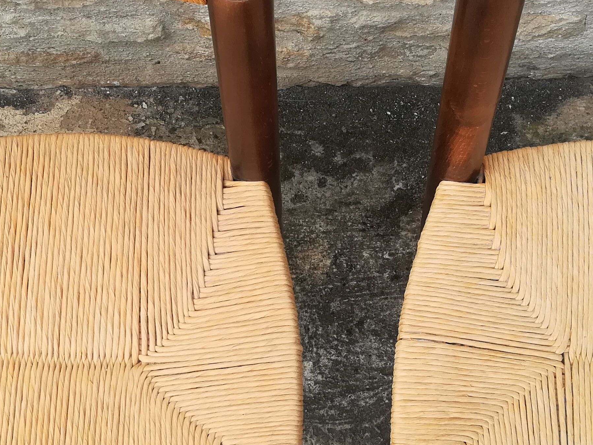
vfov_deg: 25.6
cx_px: 332
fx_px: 976
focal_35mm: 57
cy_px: 234
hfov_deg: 33.7
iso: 50
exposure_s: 1/185
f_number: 2.2
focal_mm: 3.83
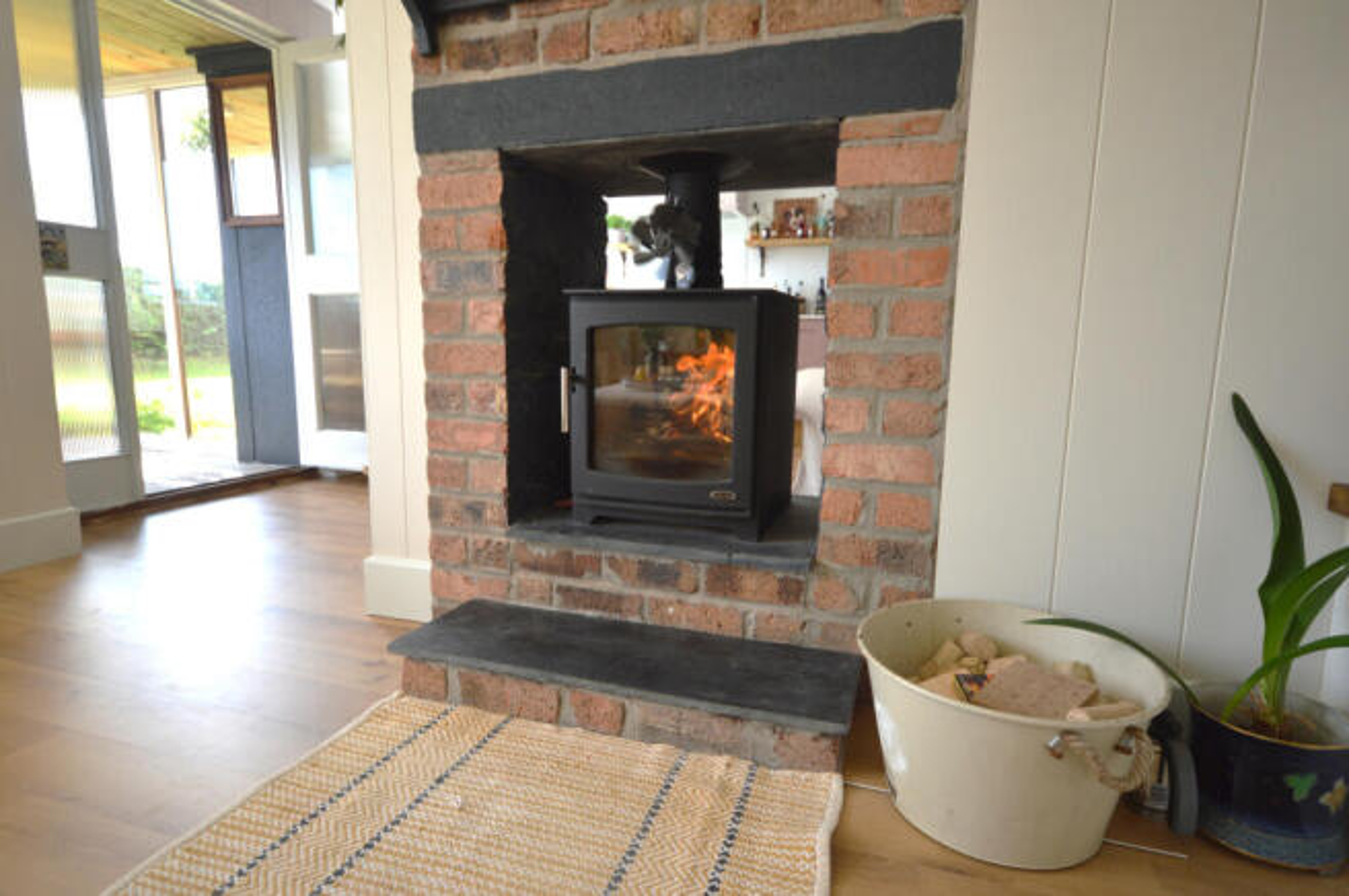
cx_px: 674
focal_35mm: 20
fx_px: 730
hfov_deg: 85.5
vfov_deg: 63.1
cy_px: 448
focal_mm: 13
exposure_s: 1/125
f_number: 5.6
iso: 280
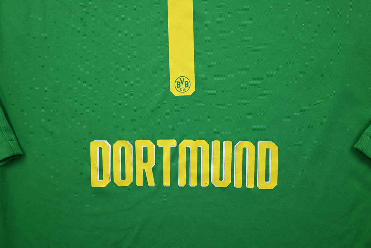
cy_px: 124
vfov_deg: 38.9
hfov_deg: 55.8
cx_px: 186
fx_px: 350
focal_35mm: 34
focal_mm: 34
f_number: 5
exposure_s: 1/125
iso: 200
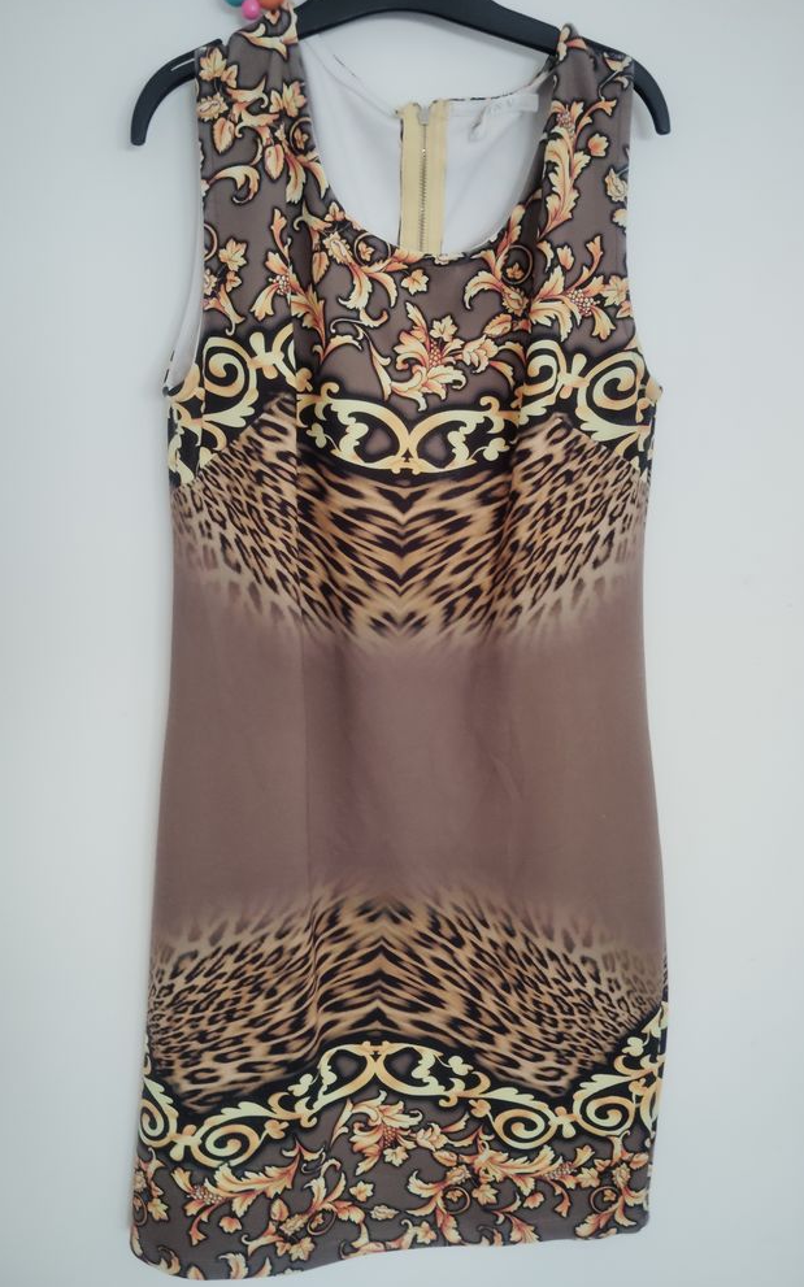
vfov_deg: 62.9
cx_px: 419
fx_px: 1052
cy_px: 642
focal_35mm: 30
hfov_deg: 41.8
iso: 1075
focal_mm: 4.22
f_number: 1.8
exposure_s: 1/25
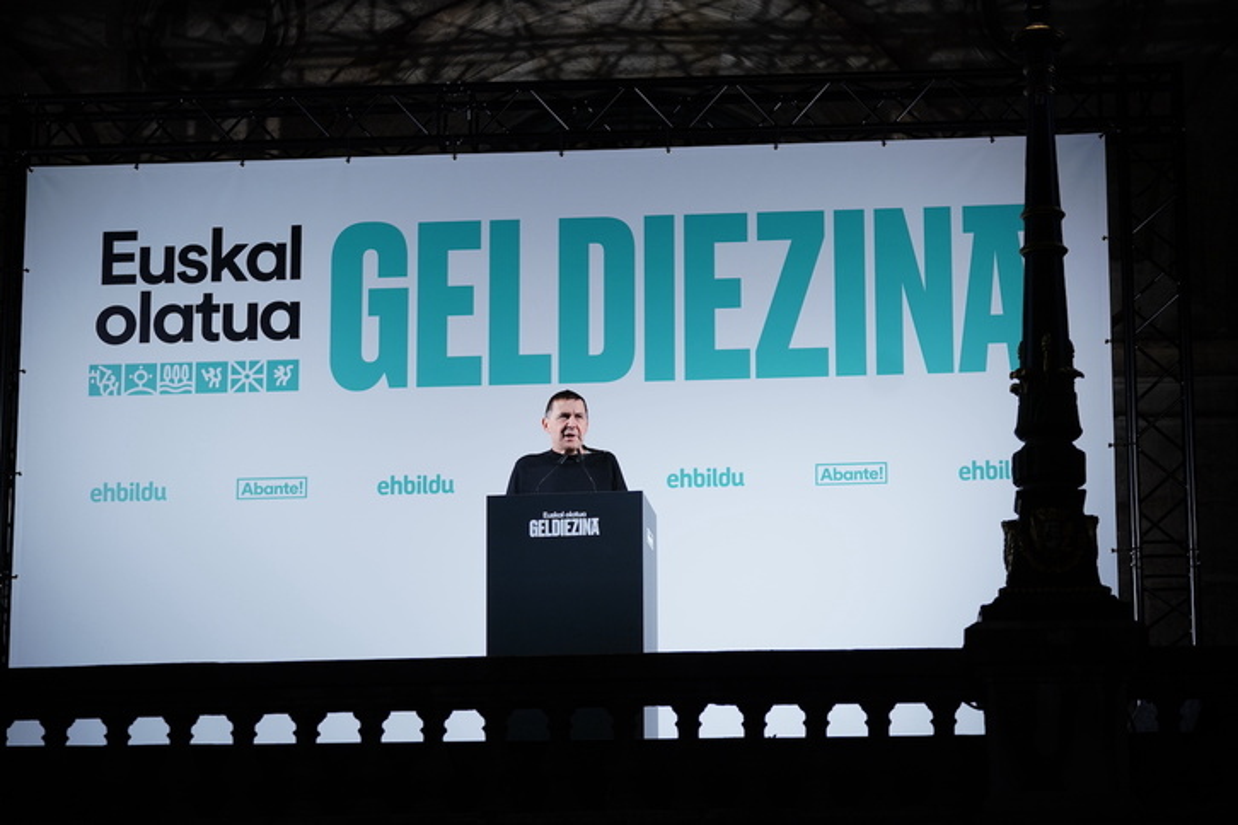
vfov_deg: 10.6
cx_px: 619
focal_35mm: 129
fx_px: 4436
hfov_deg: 15.9
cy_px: 412
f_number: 2.8
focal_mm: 129
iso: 320
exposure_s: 1/500
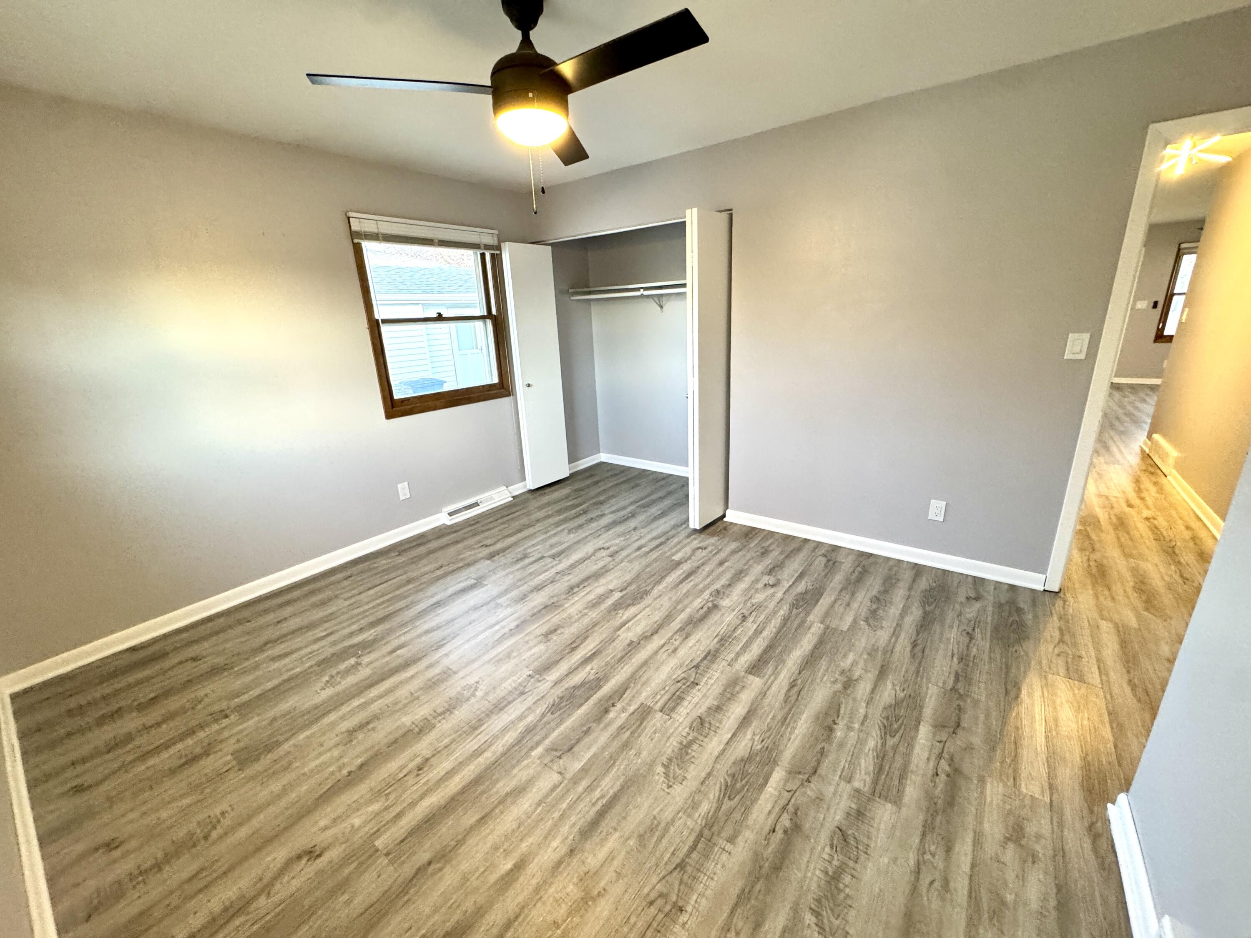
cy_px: 469
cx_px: 626
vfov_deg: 85.7
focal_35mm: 14
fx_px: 506
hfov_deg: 102.1
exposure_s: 1/60
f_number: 2.2
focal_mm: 2.22
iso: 400
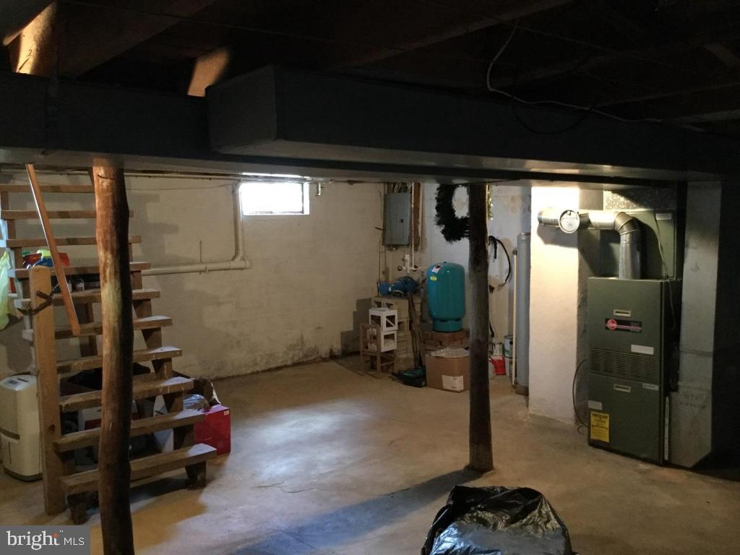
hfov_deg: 58.4
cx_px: 370
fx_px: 663
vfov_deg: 45.4
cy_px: 278
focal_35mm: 31
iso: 400
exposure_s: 1/15
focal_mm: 3.3
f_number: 2.4
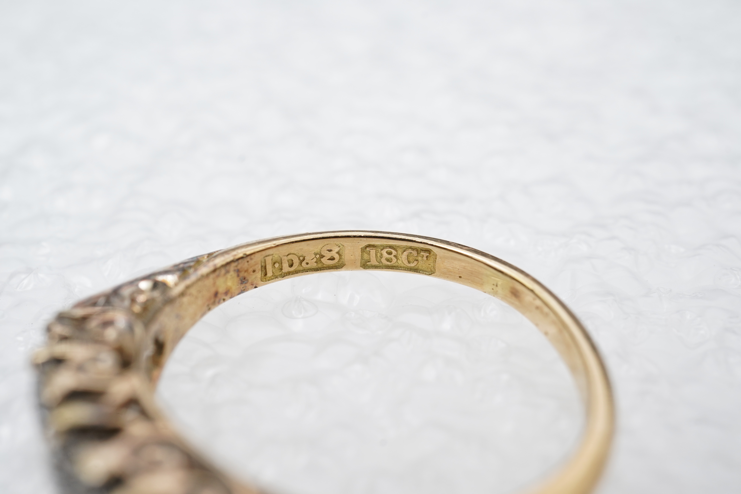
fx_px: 926
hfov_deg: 43.6
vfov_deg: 29.9
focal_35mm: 45
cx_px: 370
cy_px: 247
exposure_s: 1/125
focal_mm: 30
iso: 640
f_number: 20
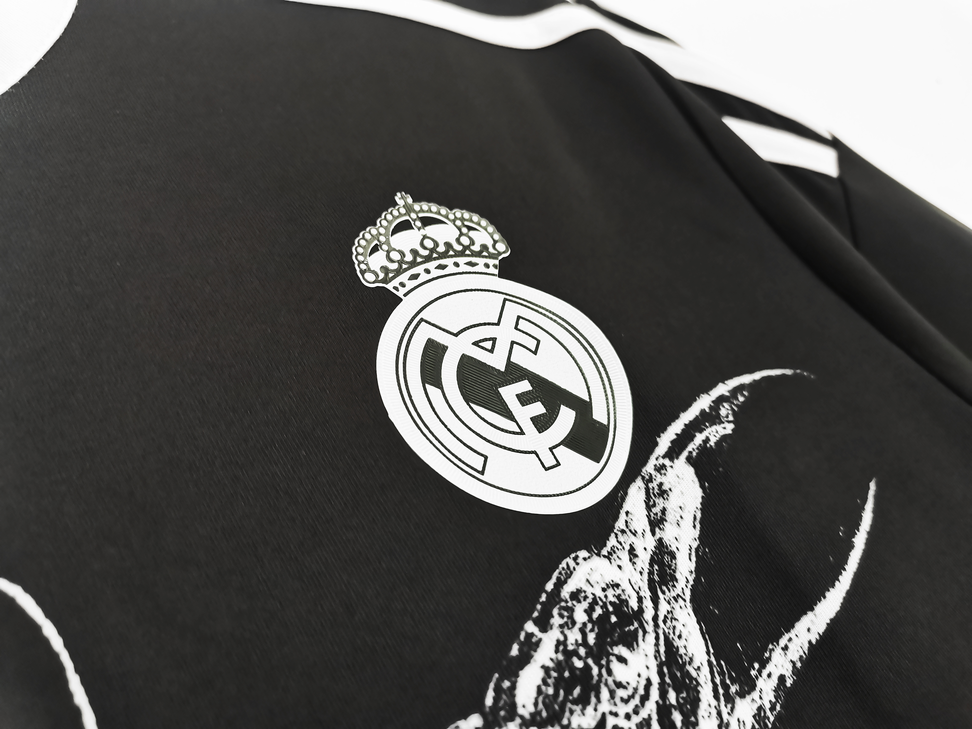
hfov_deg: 67.3
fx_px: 730
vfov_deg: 53.1
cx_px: 486
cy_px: 364
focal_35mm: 26
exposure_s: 1/60
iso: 200
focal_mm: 5.58
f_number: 1.8
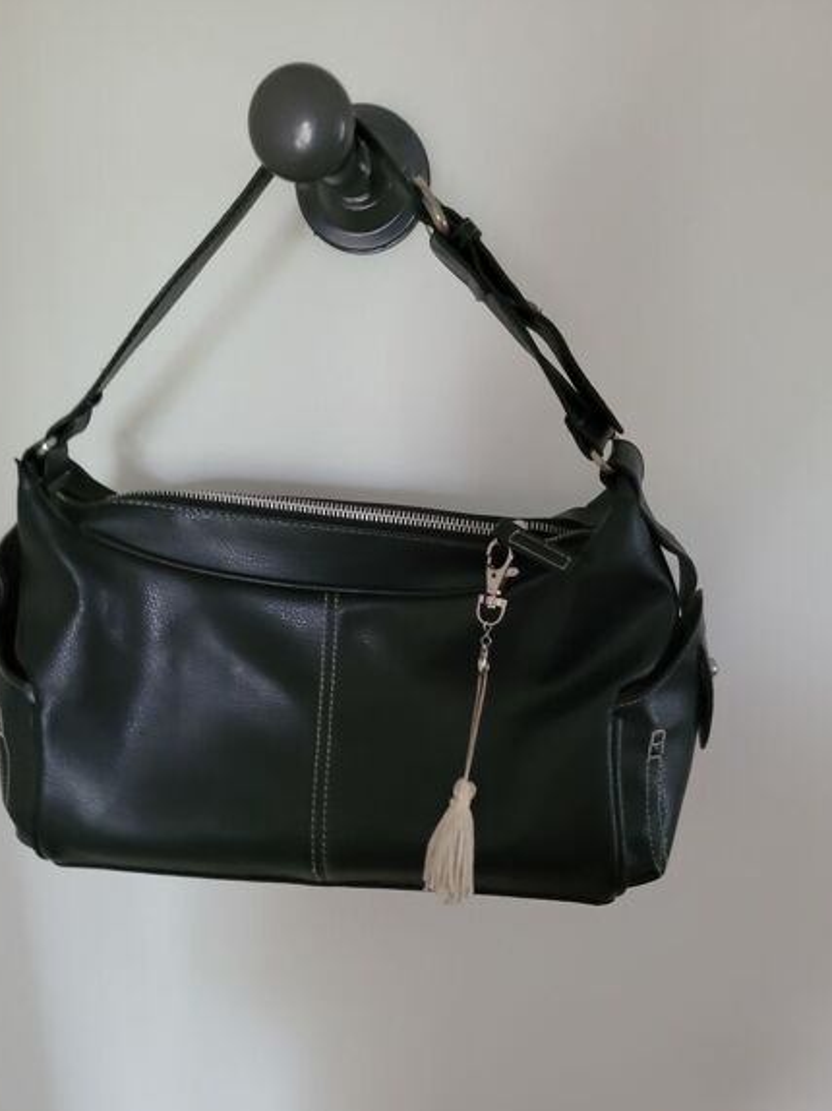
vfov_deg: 61.5
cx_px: 373
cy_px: 614
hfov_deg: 48.1
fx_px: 930
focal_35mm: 29
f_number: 1.8
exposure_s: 1/25
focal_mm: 5.4
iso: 640
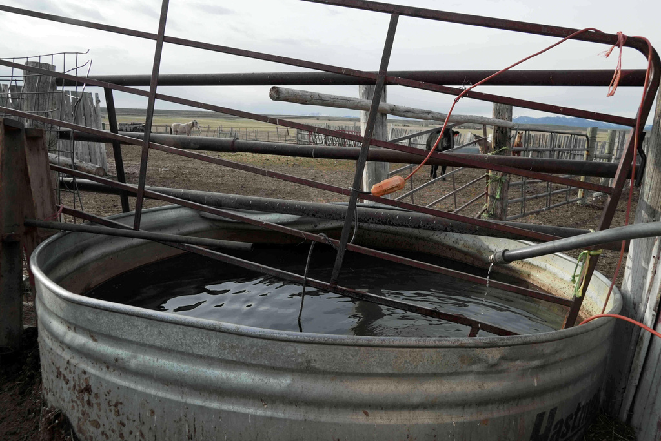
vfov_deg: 53.1
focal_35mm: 24
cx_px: 330
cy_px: 220
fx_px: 441
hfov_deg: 73.7
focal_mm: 24
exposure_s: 1/400
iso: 800
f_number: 11
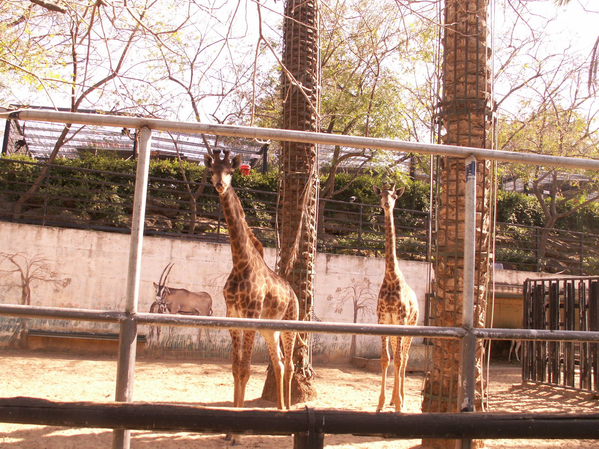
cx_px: 300
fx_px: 606
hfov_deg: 52.6
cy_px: 224
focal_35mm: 35
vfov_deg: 40.7
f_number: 4.5
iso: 50
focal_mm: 5.86
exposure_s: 1/100
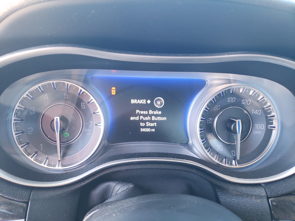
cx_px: 148
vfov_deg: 53.1
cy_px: 110
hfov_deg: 67.3
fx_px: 222
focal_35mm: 26
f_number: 1.5
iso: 115
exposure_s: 1/60.2
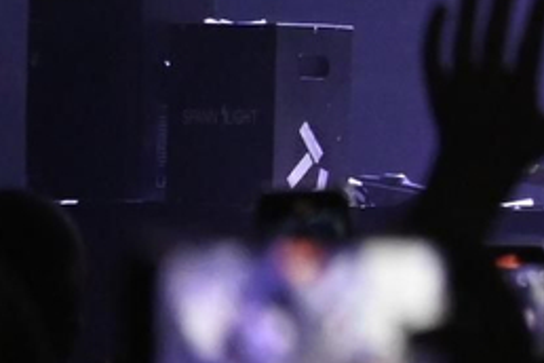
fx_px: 29525
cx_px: 1657
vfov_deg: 0.7
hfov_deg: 1.1
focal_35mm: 1954
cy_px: -308
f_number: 6
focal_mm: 210
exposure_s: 1/250
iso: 3200
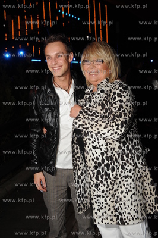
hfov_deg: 29.8
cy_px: 119
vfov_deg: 43.6
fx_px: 297
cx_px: 79
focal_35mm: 45
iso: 800
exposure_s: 1/60
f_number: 5.6
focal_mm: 45
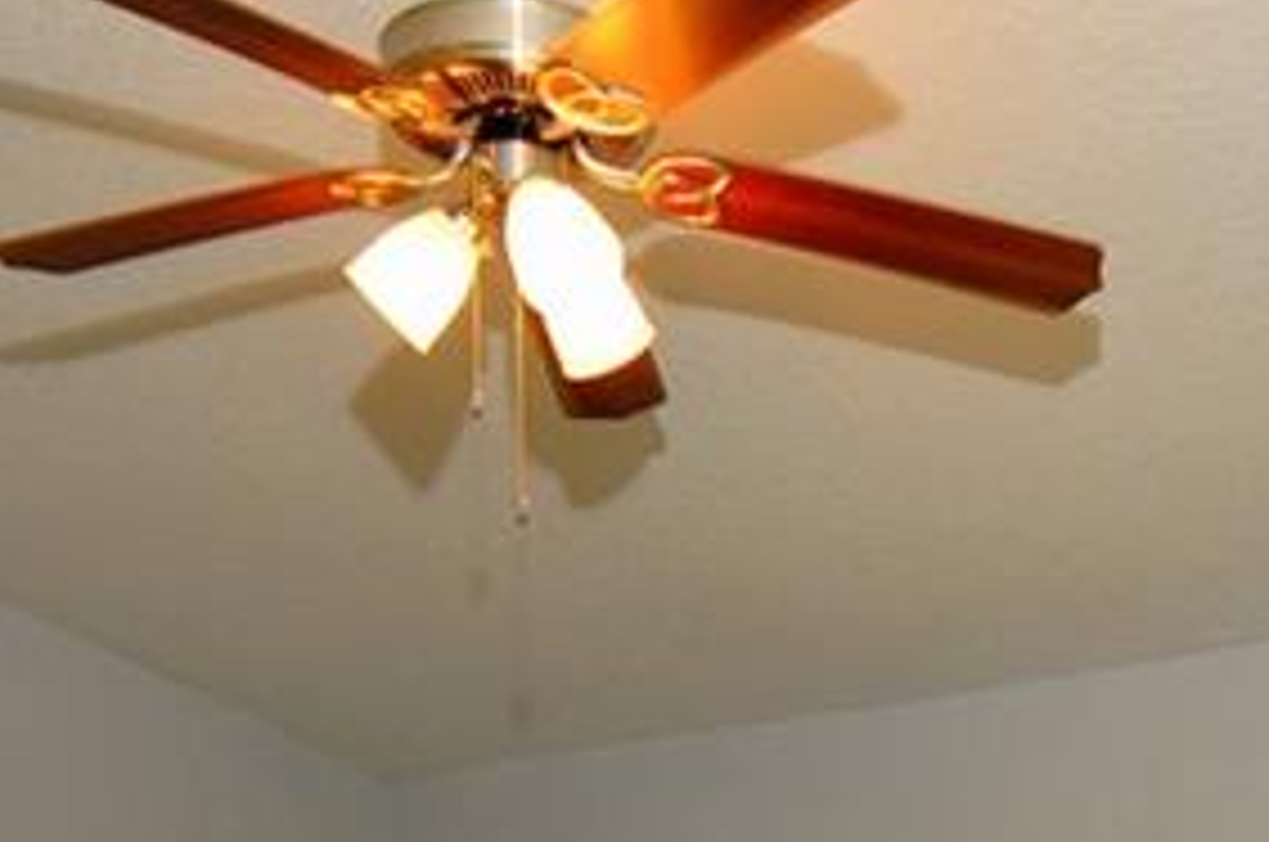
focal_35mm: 60
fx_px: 2105
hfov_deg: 32.7
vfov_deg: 19.3
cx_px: 1004
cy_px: 1313
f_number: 5.6
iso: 400
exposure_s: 1/80
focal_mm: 11
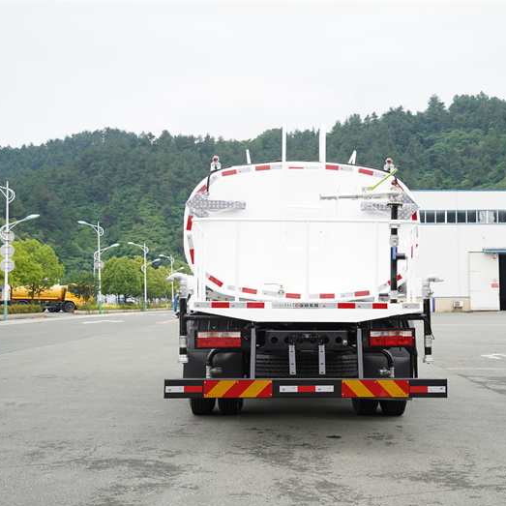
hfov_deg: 32.7
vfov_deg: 32.8
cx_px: 311
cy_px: 257
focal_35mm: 52
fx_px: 860
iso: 160
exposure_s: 1/320
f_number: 4.5
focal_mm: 40
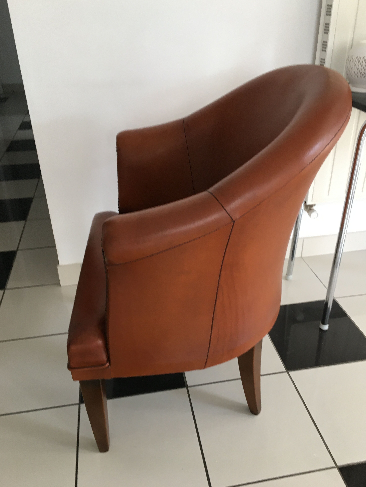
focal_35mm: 30
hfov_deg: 46.8
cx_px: 183
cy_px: 243
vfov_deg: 60.0
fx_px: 423
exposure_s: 1/33
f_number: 2.2
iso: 80
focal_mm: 4.15
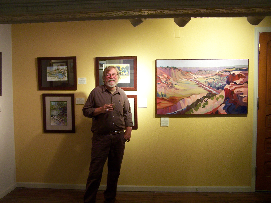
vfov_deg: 37.8
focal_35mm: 38
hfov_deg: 48.9
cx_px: 136
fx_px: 298
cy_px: 102
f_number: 2.8
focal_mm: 6.3
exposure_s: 1/20
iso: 160
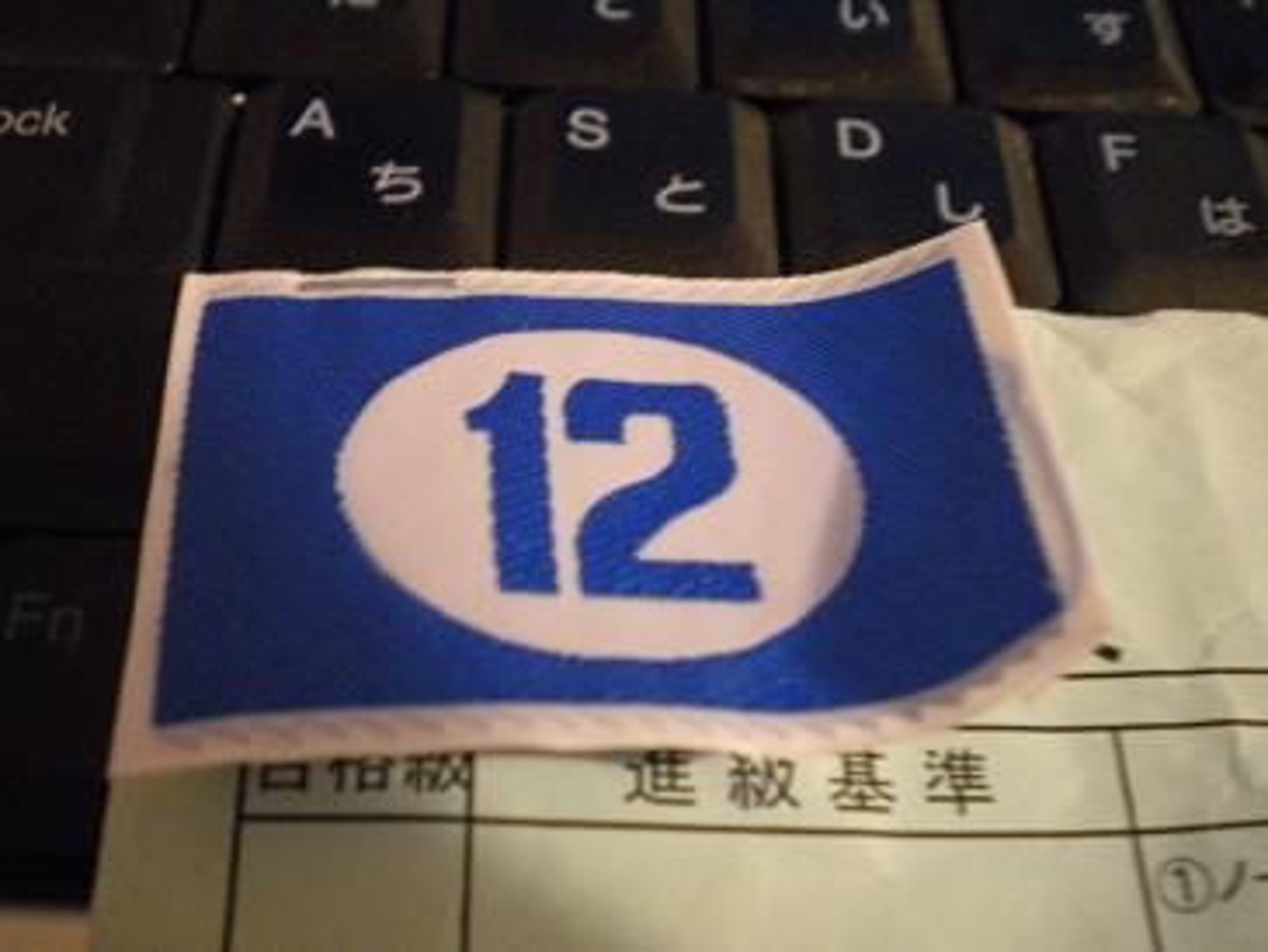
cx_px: 634
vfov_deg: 35.2
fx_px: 1502
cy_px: 476
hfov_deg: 45.8
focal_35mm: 41
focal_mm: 7.4
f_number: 3.5
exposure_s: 1/7.5
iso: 800
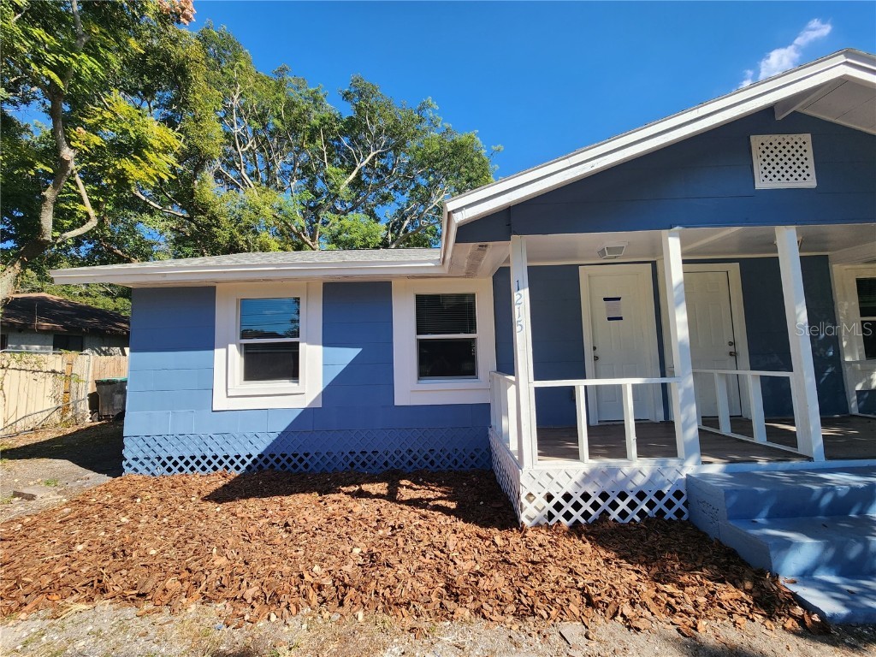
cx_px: 438
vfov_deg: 89.9
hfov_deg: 106.2
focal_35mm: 13
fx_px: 329
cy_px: 328
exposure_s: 1/1061
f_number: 2.2
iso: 50
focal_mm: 2.2
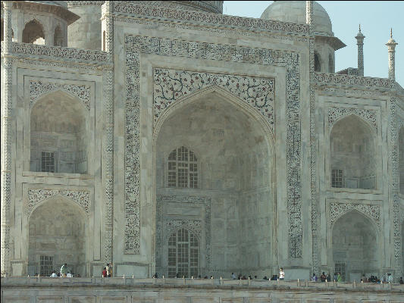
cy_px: 152
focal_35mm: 111
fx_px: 1296
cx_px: 202
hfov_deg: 17.7
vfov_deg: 13.3
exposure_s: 1/500
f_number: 6.3
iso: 100
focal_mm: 27.51
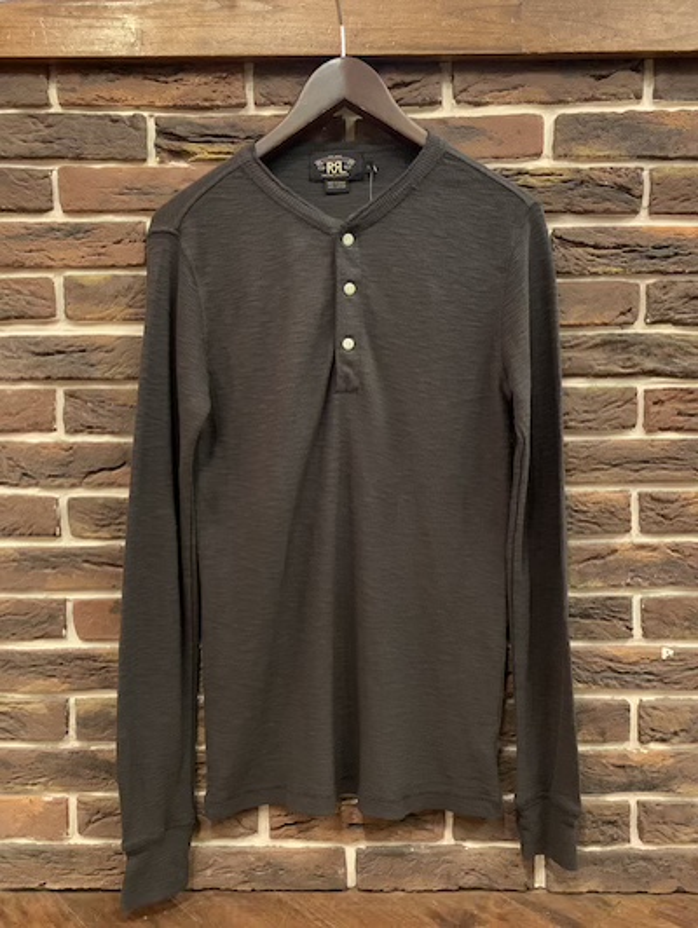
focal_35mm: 26
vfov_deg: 67.3
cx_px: 349
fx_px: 698
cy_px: 464
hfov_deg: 53.1
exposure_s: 1/24
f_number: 1.8
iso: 640
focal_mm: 4.25
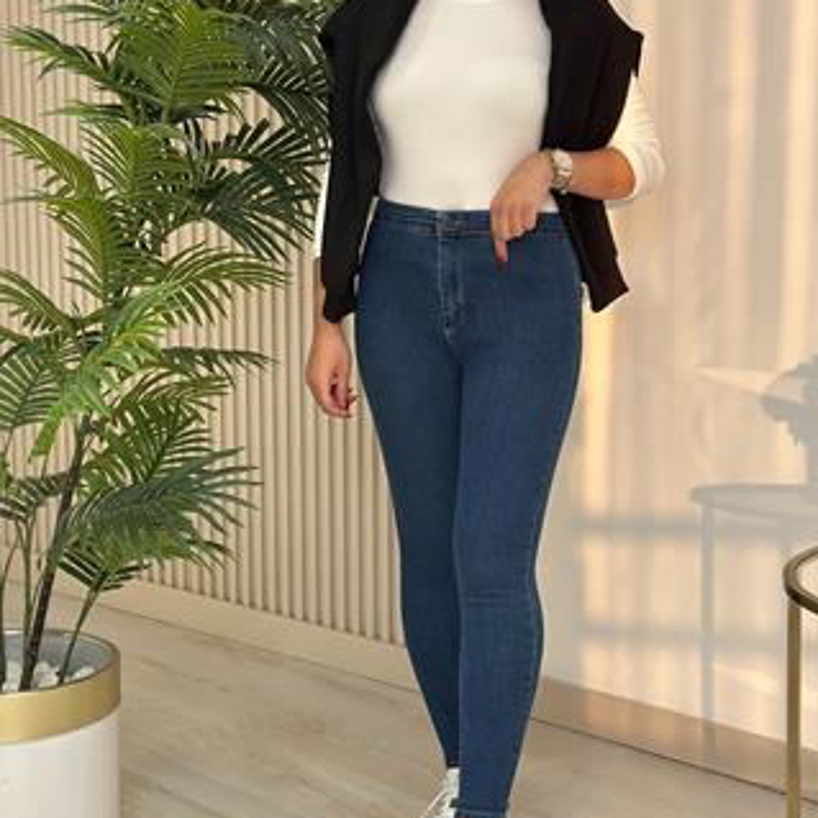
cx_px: 469
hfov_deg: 24.3
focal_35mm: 71
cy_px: 309
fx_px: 1898
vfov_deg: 24.3
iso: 80
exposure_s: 1/222
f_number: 1.78
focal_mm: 6.86
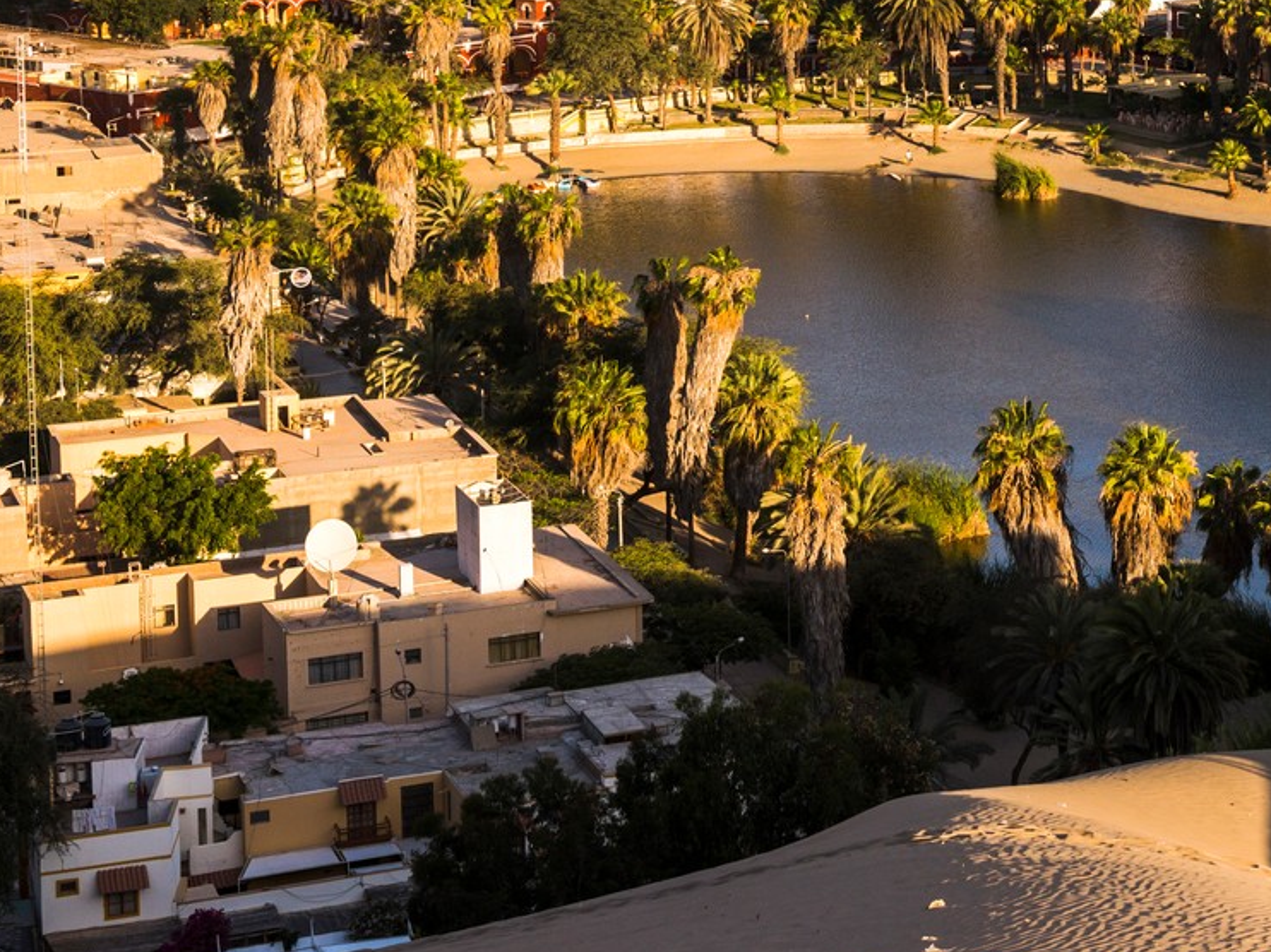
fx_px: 3854
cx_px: 1475
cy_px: 54
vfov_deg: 13.9
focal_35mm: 105
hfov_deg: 17.9
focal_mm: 45
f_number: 10
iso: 200
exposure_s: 1/250
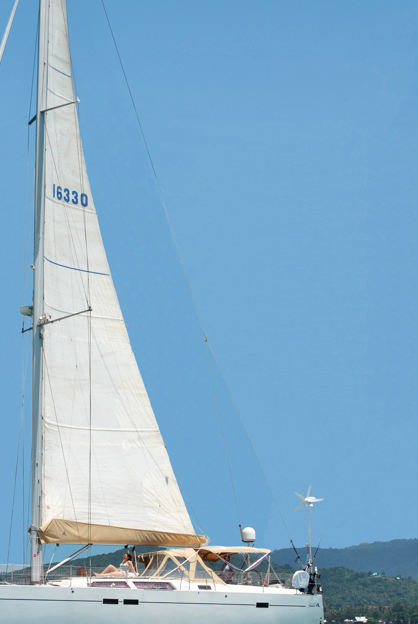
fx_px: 2306
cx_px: 115
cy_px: 304
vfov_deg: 15.4
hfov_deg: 10.3
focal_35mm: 133
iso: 100
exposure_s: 1/640
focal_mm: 55
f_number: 8
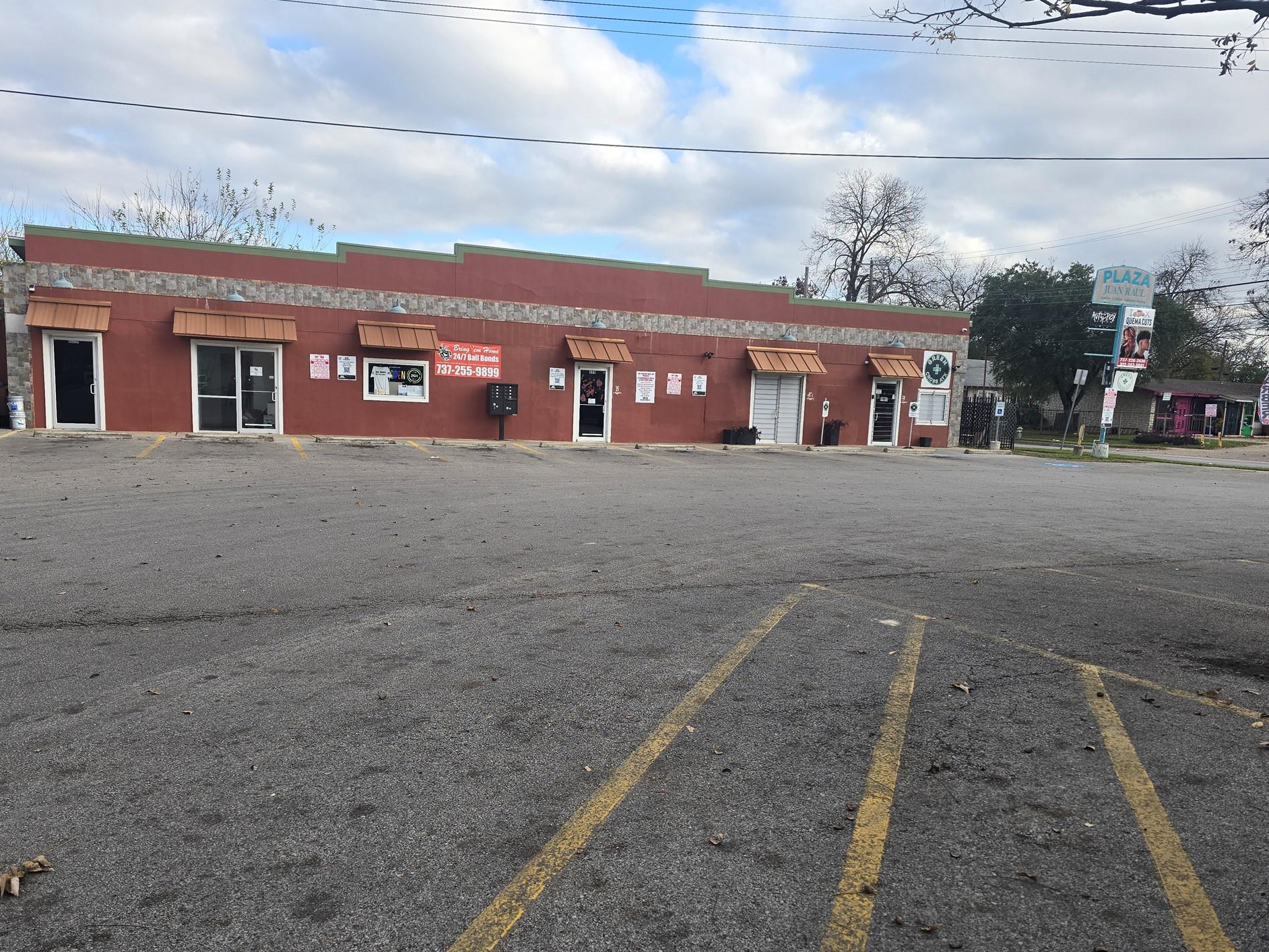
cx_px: 634
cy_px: 515
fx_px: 916
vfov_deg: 54.8
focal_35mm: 25
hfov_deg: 69.4
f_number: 1.7
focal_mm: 6.3
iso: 12
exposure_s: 1/296
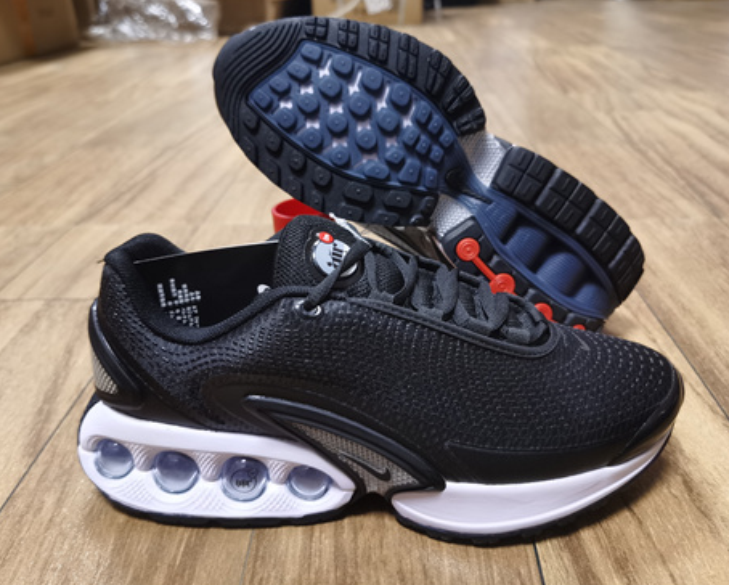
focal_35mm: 29
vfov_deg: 50.0
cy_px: 287
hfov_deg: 60.4
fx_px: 626
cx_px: 384
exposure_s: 1/33.3
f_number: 1.6
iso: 320
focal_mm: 5.56
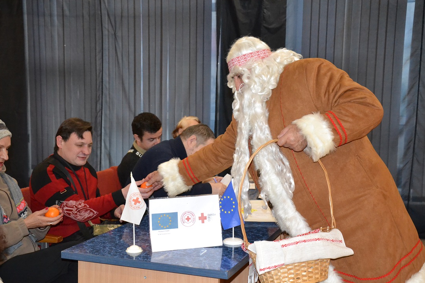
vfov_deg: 25.0
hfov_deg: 36.9
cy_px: 148
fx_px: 637
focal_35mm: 54
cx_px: 202
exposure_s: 1/60
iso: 3200
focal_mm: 34
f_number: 4.2
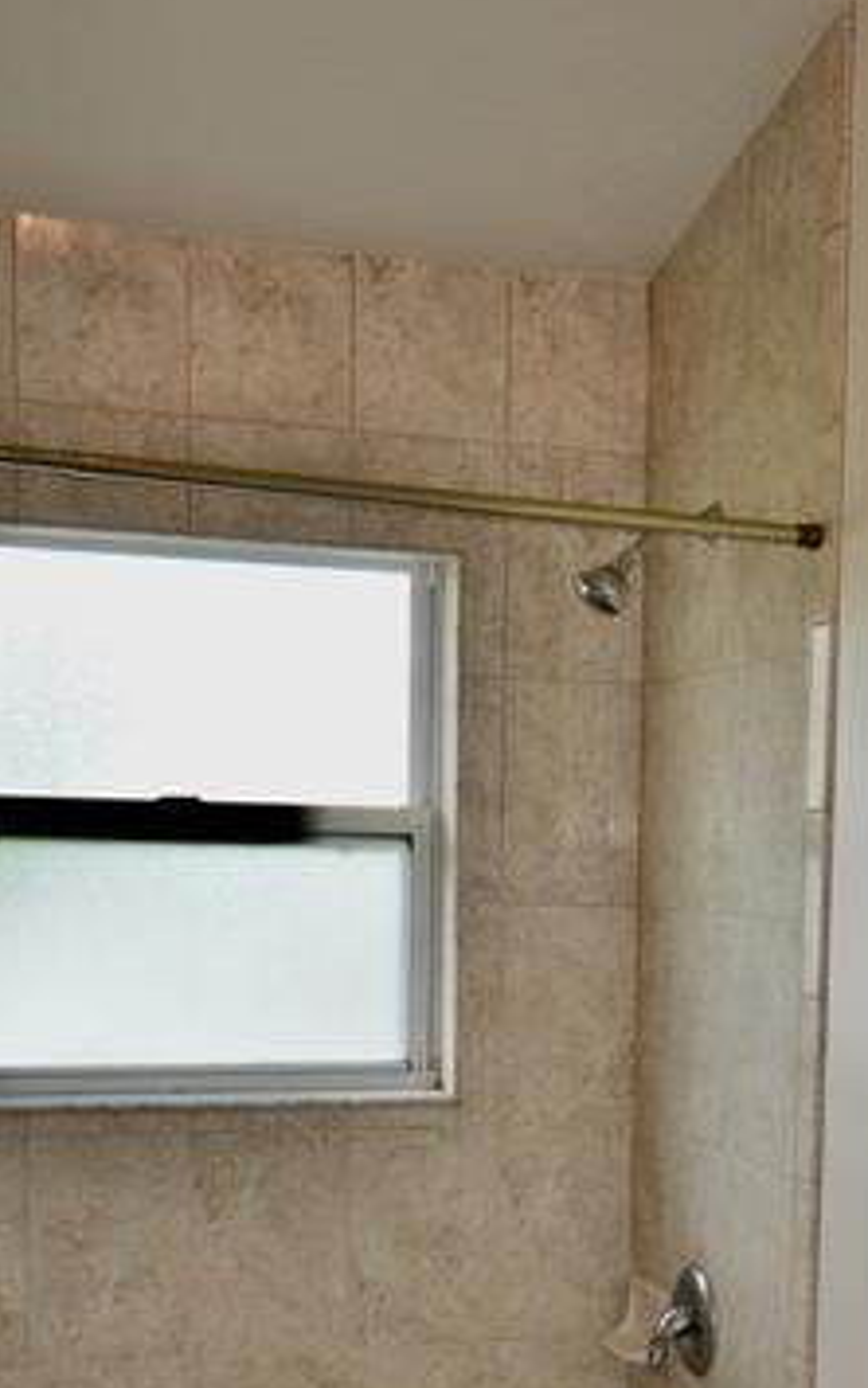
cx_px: 669
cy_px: 1095
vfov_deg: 35.2
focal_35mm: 56
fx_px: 2122
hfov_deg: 22.9
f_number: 4.2
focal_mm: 17
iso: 400
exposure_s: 1/60
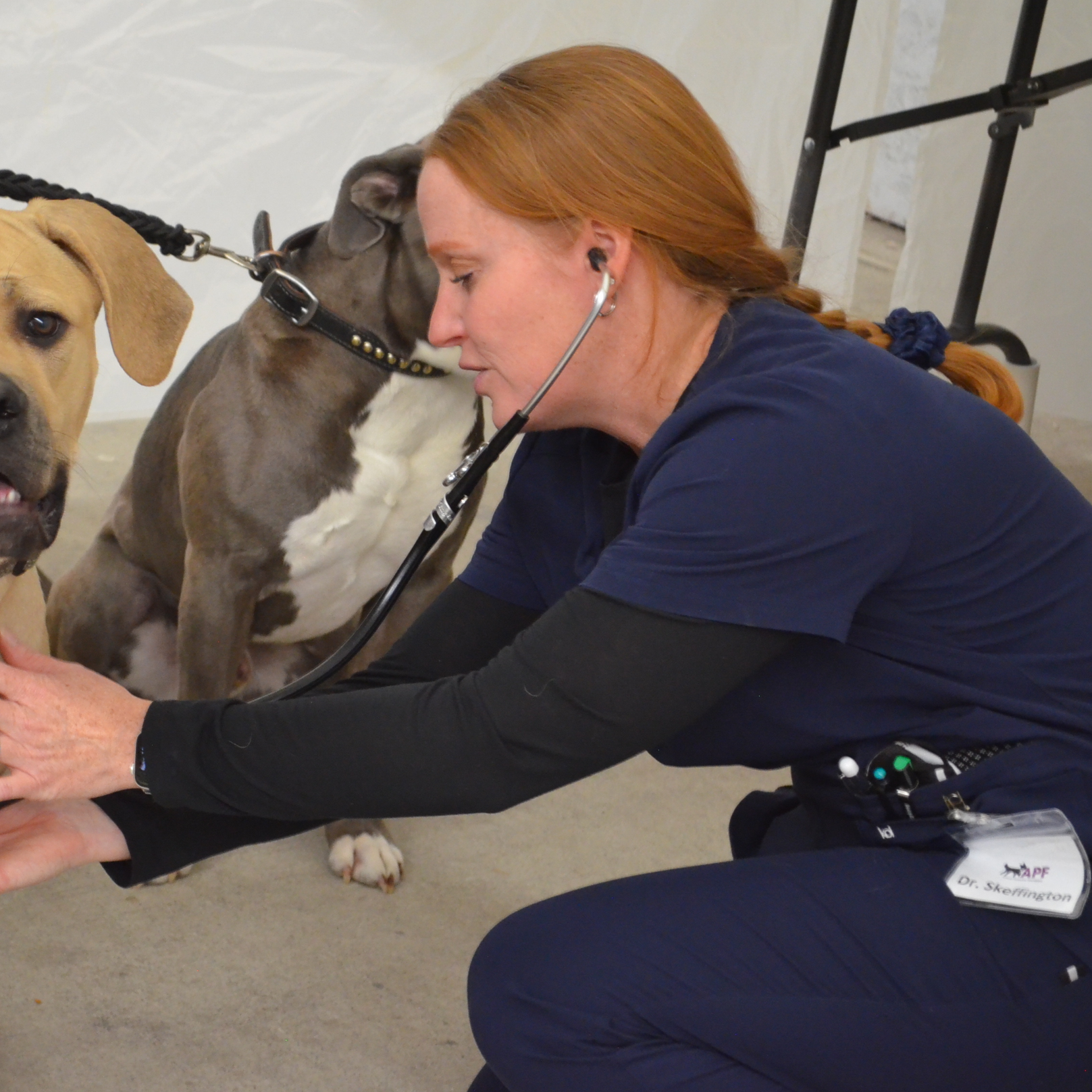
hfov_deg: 16.3
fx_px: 3806
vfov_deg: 16.3
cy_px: 546
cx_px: 300
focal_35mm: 107
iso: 2500
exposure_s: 1/30
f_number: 5.6
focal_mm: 55
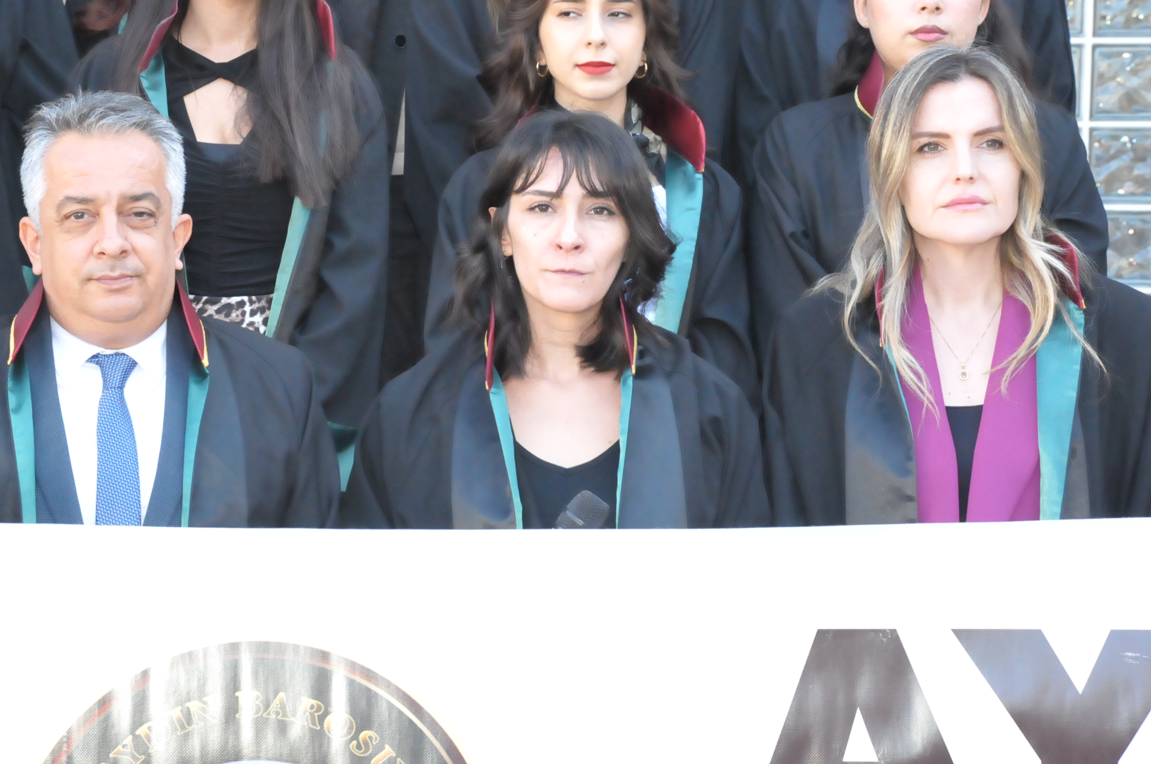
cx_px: 467
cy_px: 319
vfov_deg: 10.5
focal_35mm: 130
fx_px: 4151
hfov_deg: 15.8
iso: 3200
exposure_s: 1/250
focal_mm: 70
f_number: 8
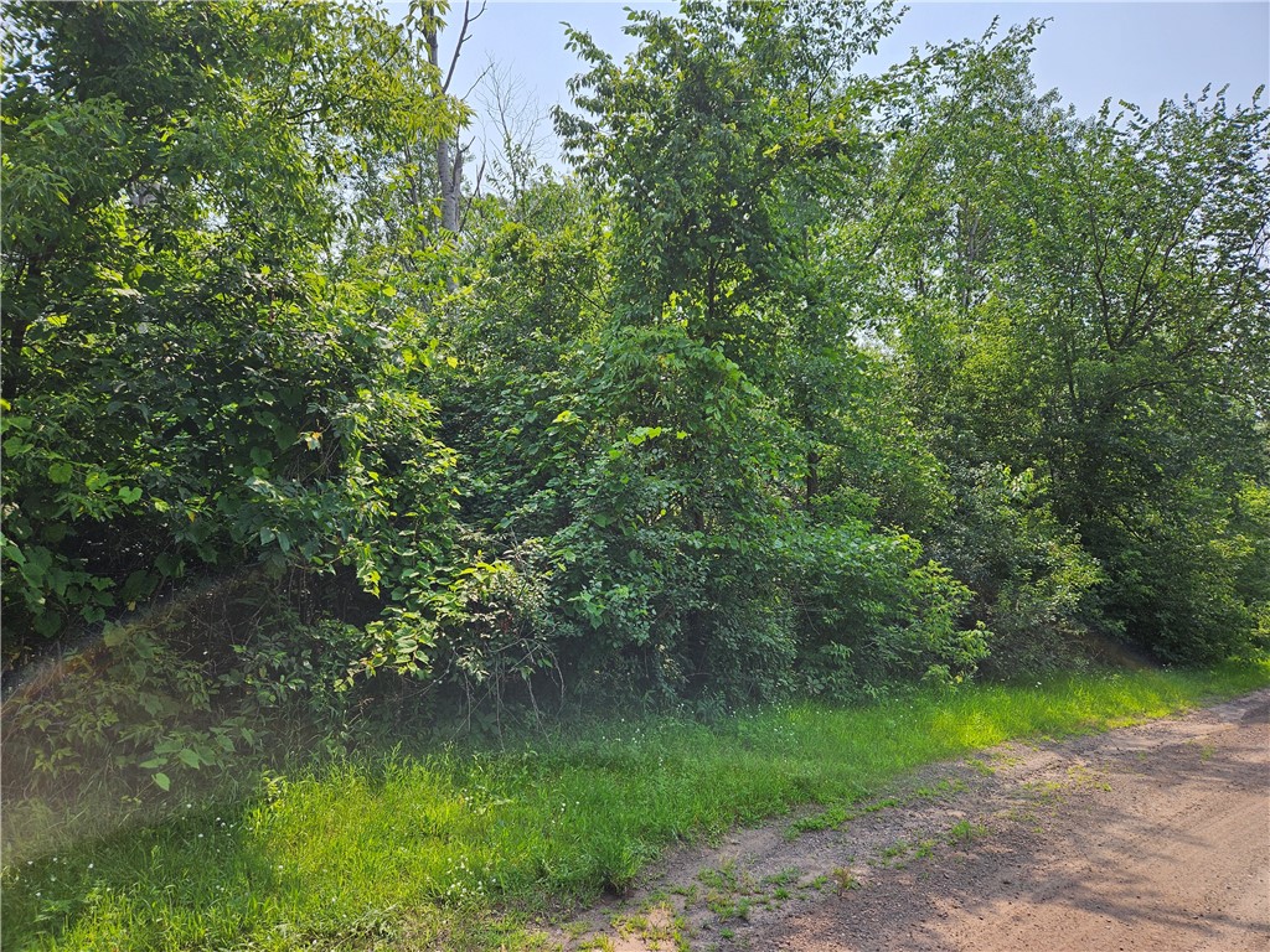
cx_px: 635
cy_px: 476
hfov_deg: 73.9
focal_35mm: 23
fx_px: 844
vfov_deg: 58.9
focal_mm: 5.4
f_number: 1.8
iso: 25
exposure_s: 1/1151
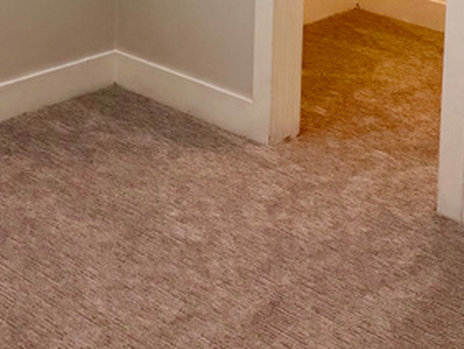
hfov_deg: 22.4
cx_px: 158
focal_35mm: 87
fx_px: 1167
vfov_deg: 15.8
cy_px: -151
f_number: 1.78
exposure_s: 1/251
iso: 64
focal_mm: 6.76
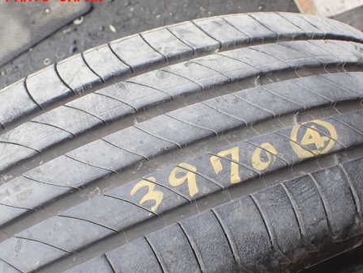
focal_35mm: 40
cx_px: 198
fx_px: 420
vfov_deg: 35.8
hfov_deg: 46.7
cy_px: 168
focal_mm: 5.4
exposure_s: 1/400
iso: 100
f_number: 3.2
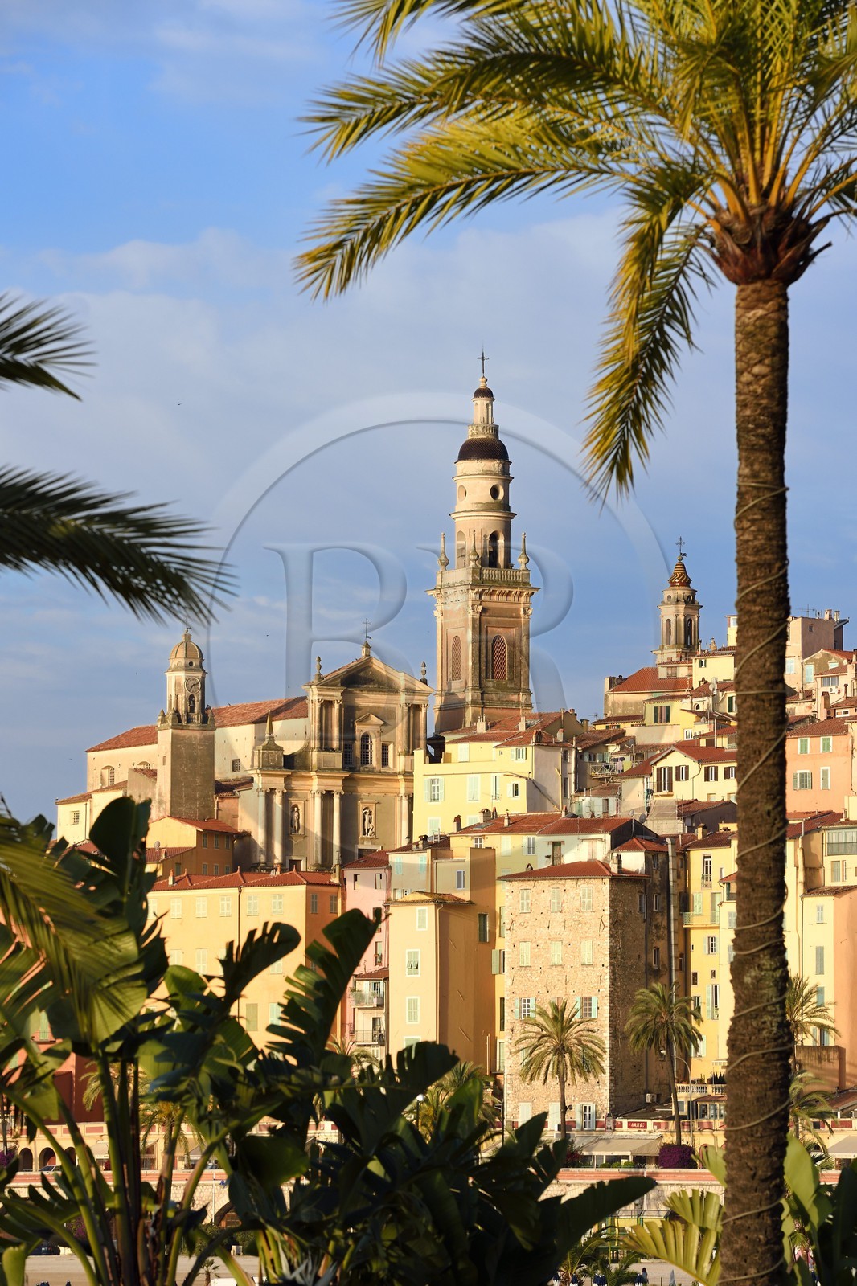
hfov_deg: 7.8
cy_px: 643
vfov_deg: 11.7
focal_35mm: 175
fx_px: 6251
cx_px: 428
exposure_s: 1/250
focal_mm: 175
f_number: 10
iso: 200
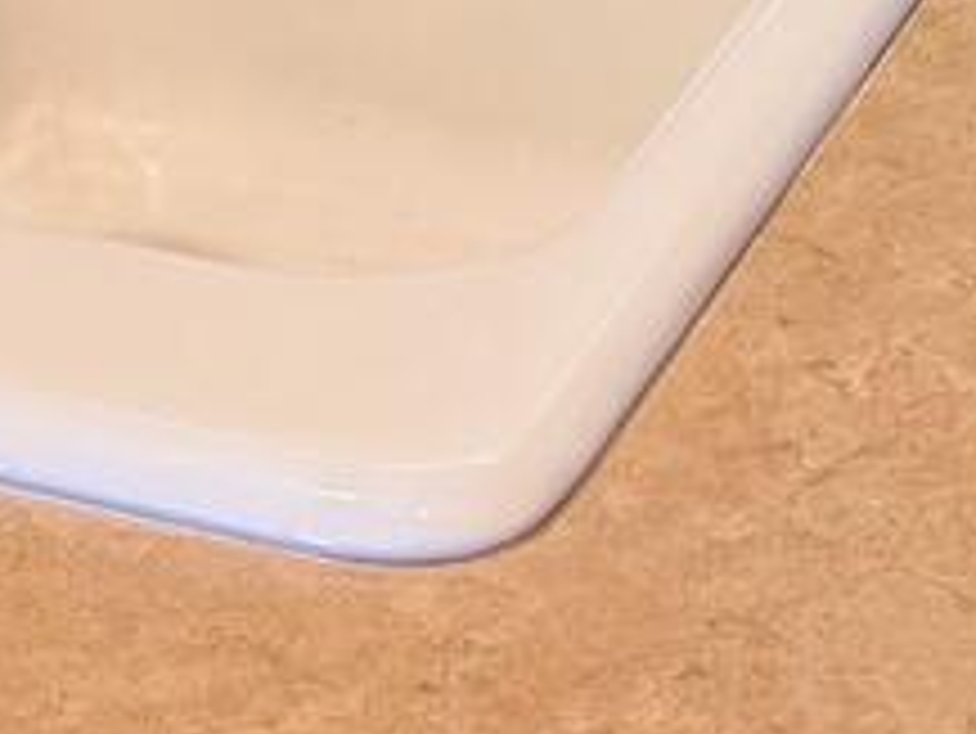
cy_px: -1463
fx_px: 4485
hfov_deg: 12.4
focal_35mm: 159
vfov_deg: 8.0
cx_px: 679
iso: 160
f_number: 1.78
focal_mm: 6.76
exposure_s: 1/60
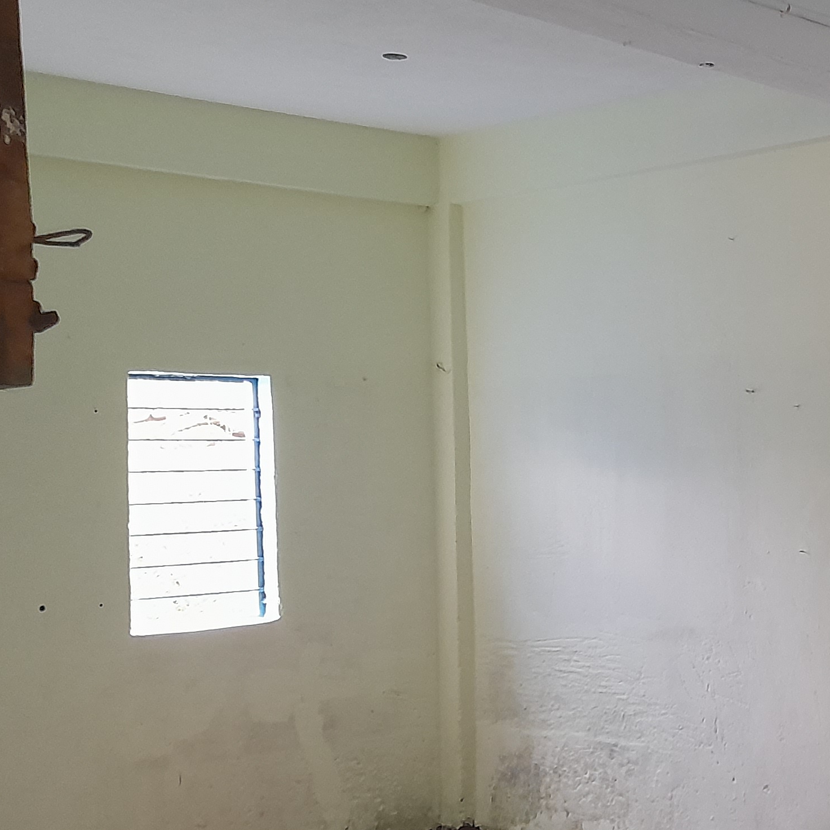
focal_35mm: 60
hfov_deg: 25.9
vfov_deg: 28.6
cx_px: 962
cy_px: 466
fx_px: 1628
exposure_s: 1/40
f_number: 2
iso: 320
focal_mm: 4.6
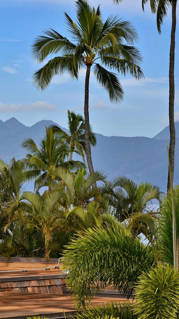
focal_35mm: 173
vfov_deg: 12.4
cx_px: 13
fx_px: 1460
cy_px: 160
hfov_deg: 7.0
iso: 100
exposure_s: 1/200
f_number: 10
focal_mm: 110
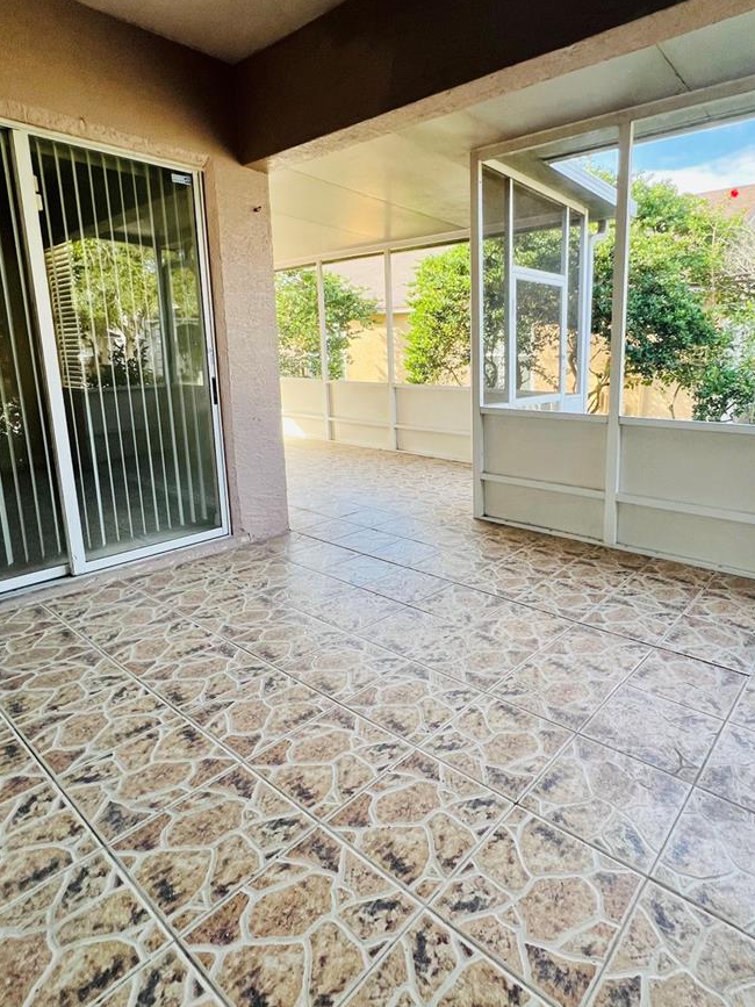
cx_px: 473
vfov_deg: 87.5
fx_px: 524
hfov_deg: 70.4
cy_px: 459
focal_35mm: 18
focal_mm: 1.57
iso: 50
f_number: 1.8
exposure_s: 1/99
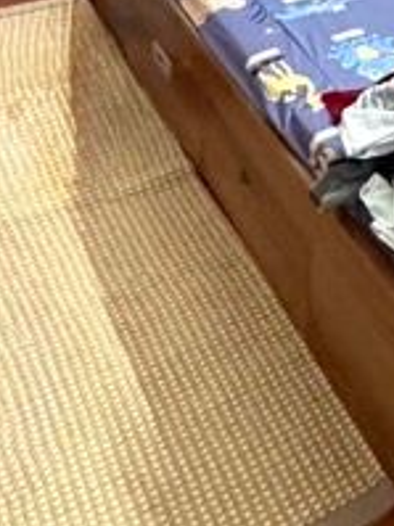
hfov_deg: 19.2
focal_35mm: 72
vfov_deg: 20.2
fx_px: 1094
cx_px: 479
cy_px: -399
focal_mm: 2.22
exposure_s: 1/50
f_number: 2.2
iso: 1000
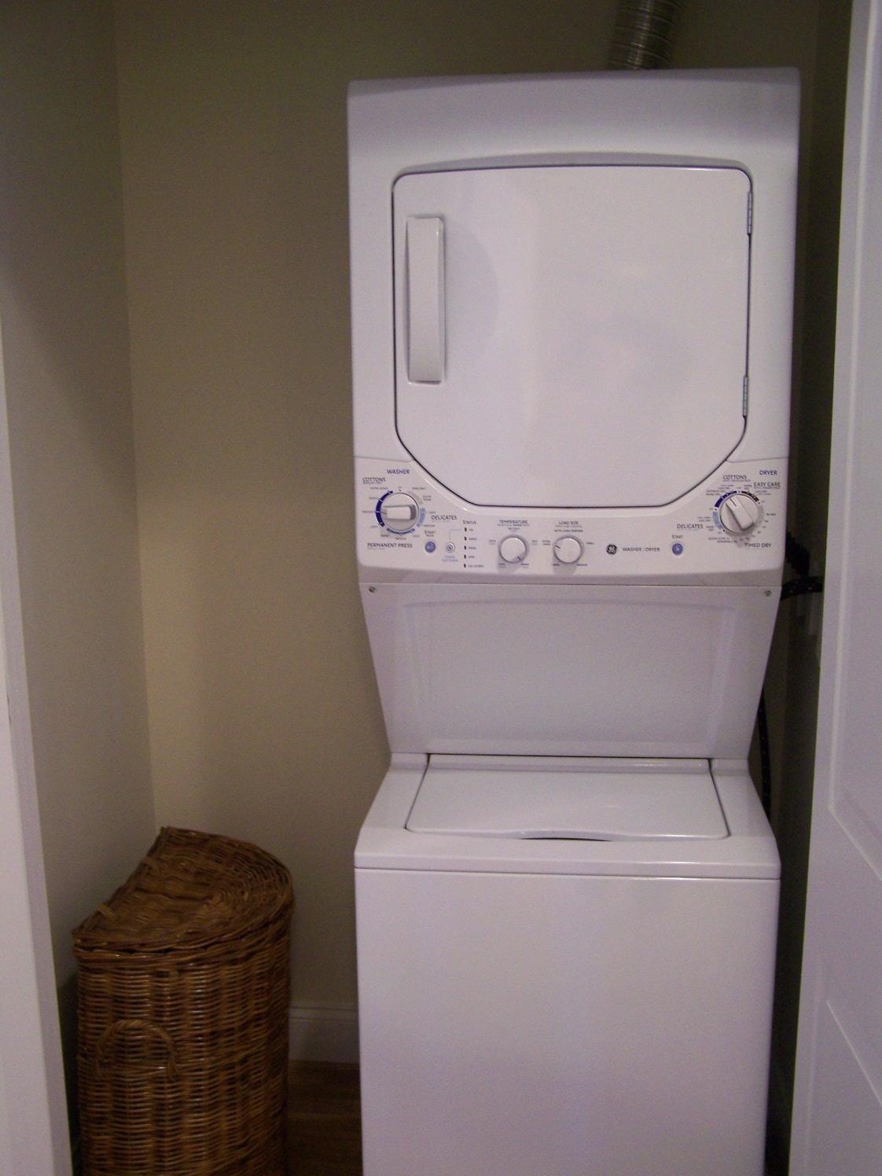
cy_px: 588
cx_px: 441
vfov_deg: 49.0
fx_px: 1291
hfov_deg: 37.7
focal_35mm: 38
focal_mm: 6.3
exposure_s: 1/20
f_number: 2.8
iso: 160
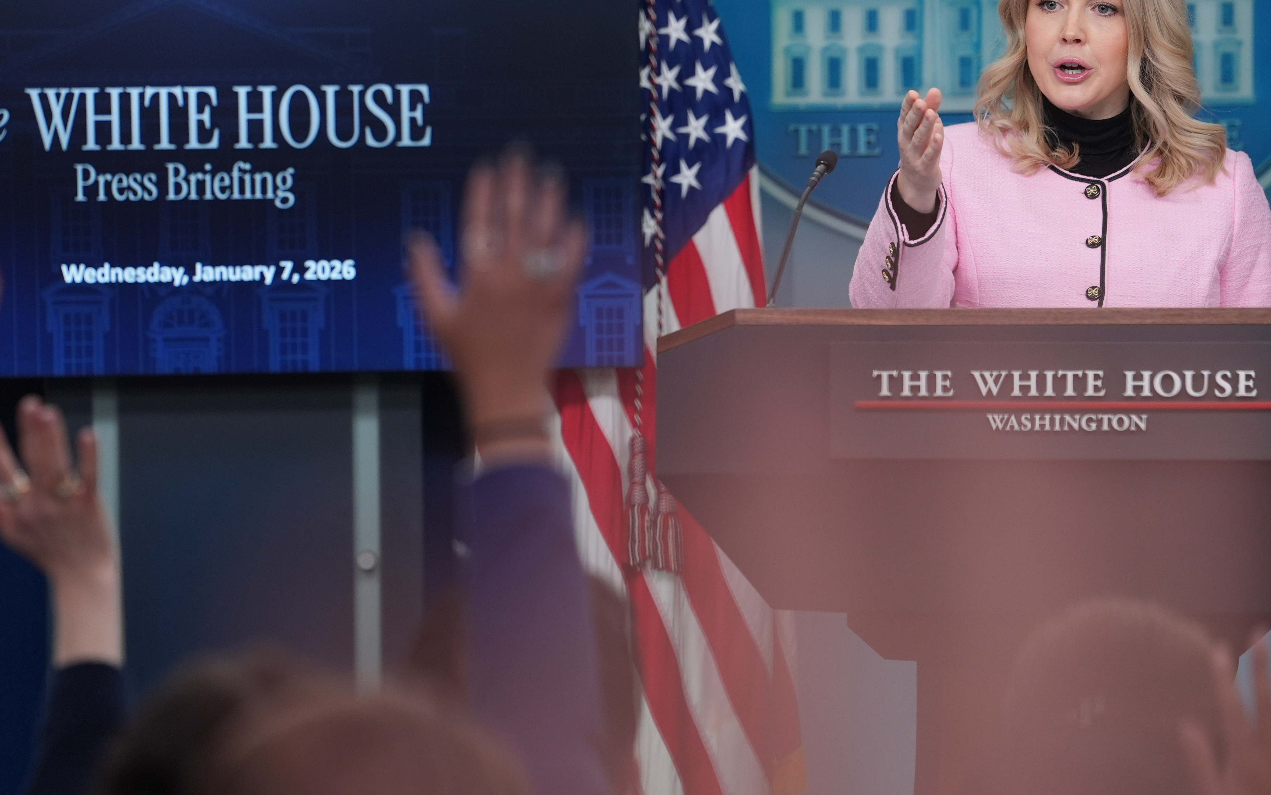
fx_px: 7032
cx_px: 663
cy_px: 332
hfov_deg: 10.3
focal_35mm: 203
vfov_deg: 6.5
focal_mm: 142
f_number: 2.8
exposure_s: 1/400
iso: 800
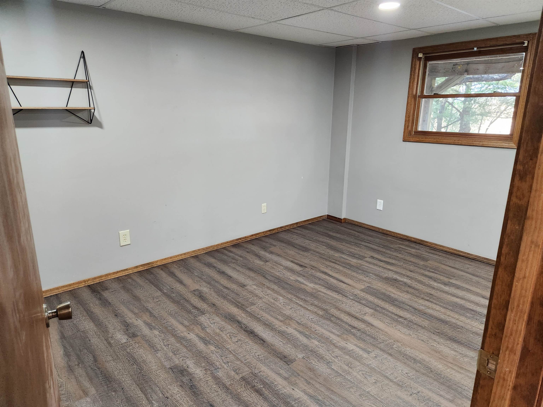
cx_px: 272
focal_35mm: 23
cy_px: 204
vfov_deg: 58.9
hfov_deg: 73.9
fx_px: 361
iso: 800
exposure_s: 1/120
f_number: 1.8
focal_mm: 5.4
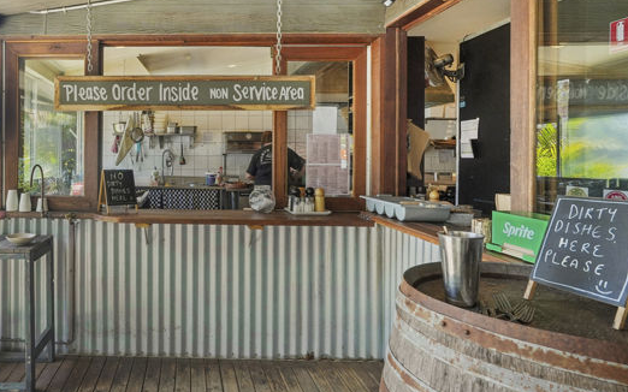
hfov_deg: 67.4
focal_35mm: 26
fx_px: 441
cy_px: 159
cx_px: 174
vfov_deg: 47.7
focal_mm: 16.5
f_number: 7.1
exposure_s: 1/125
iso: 800
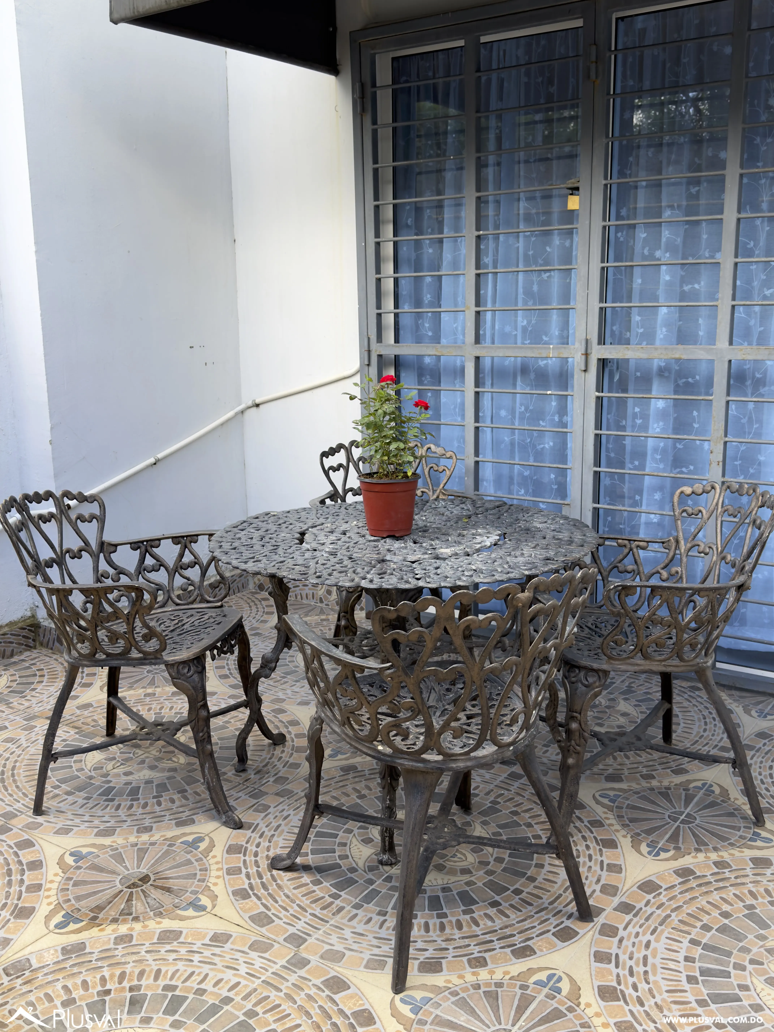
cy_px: 516
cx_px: 387
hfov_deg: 40.7
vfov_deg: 52.6
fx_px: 1043
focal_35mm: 35
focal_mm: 6.76
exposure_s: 1/403
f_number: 1.78
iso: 64
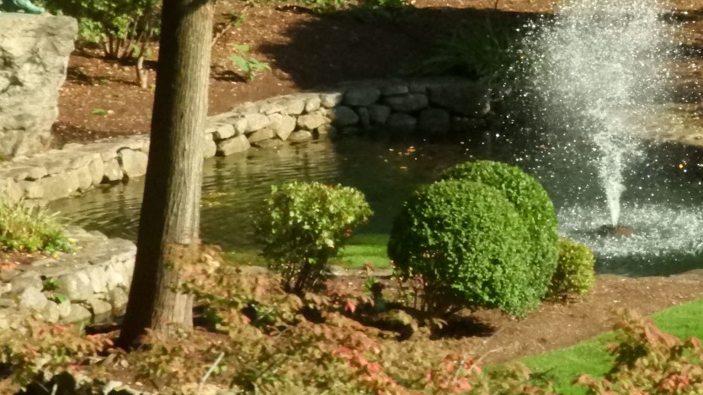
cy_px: 36
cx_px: 567
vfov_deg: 3.6
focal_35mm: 338
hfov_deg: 6.4
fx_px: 6302
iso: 1600
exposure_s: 1/2000
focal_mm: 32.2
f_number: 7.6
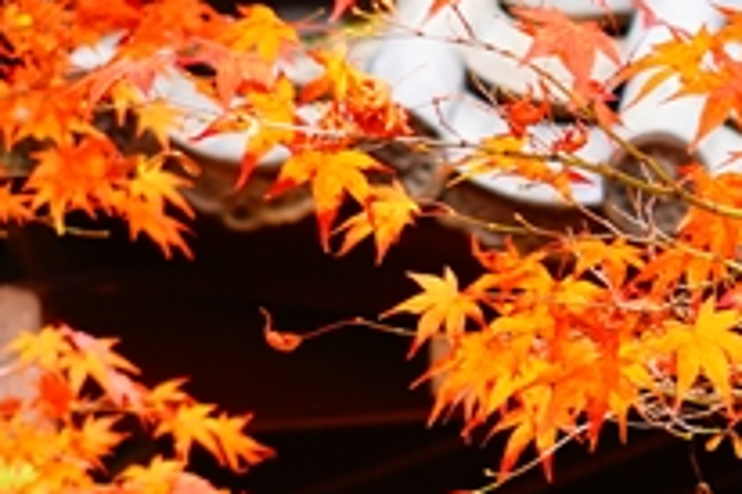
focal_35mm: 318
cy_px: 463
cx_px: 1376
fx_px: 6549
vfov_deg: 4.3
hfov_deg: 6.3
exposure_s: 1/90
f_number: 4.5
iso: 125
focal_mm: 55
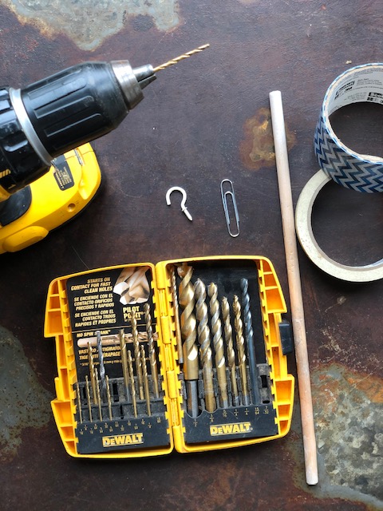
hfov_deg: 28.0
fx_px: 767
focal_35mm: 52
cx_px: 192
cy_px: 256
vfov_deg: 36.8
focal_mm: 6
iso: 32
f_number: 2.4
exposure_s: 1/60
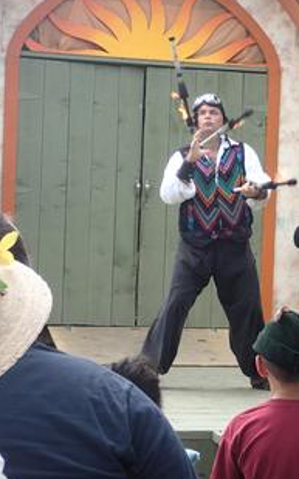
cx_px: 259
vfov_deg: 23.4
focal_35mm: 88
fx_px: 1148
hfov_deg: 14.7
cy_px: 155
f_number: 5
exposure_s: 1/125
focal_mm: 10.3
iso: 100
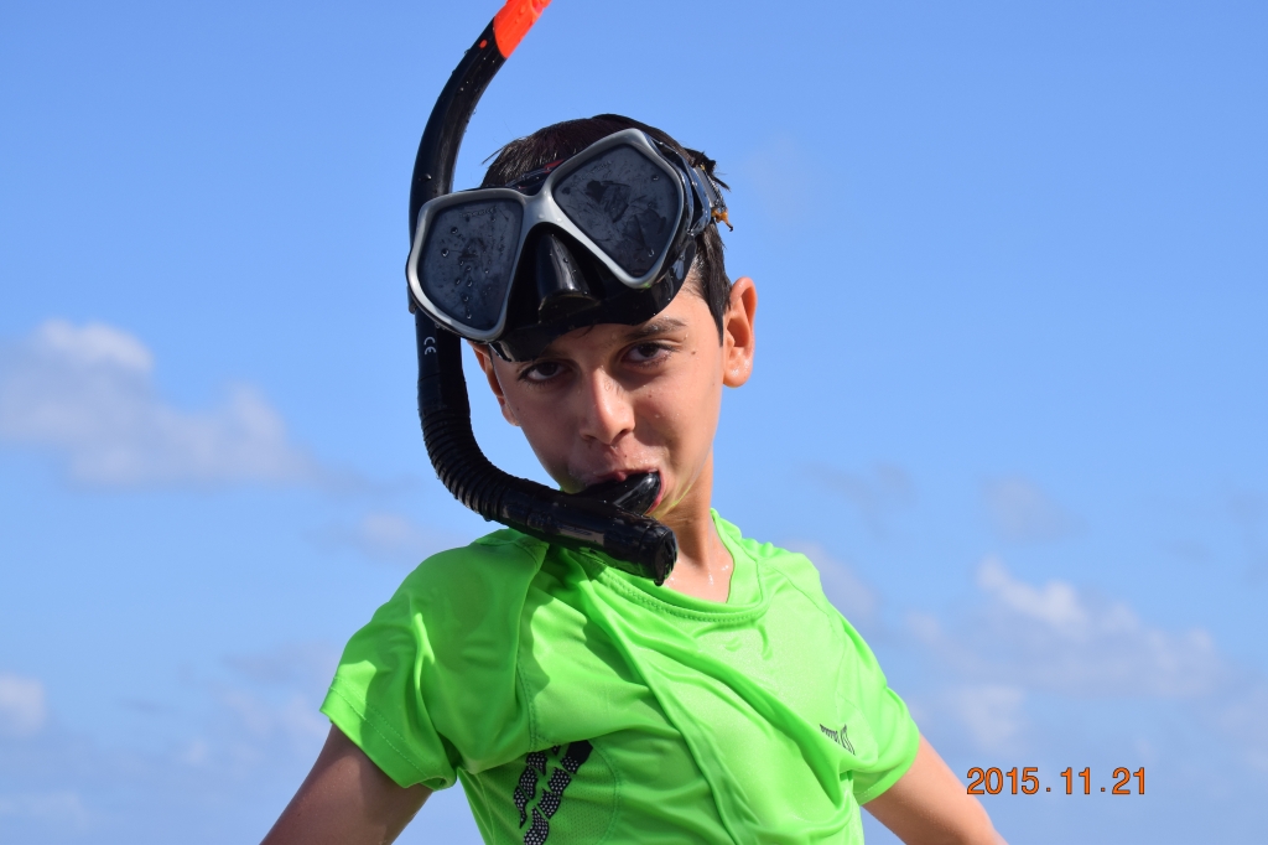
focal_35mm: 82
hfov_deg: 24.6
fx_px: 2905
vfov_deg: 16.5
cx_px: 634
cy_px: 422
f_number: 7.1
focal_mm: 55
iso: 400
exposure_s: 1/1600
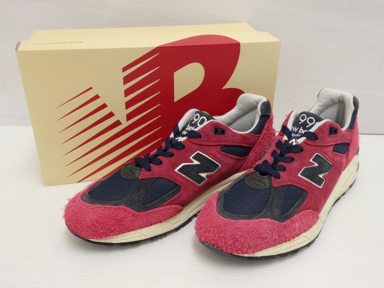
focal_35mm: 33
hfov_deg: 55.4
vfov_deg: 42.9
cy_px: 144
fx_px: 366
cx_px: 192
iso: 640
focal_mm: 6
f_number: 3.4
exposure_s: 1/80
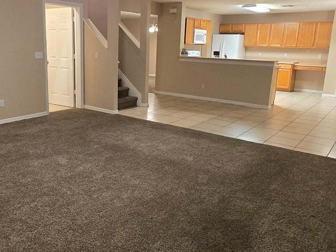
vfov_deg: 46.7
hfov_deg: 59.5
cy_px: 111
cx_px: 135
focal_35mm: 30
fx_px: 291
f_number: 2.2
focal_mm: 2.2
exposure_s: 1/60
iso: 640
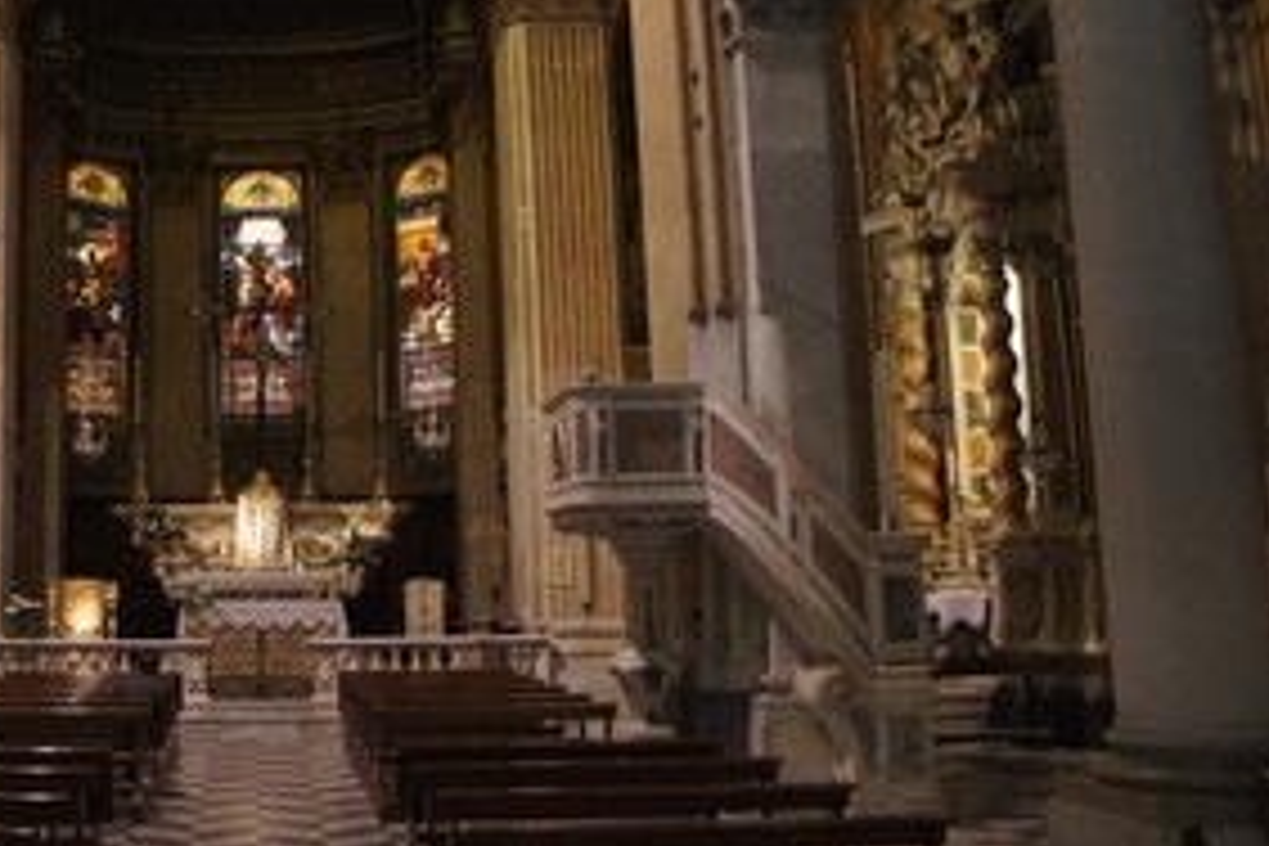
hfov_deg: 42.4
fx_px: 1551
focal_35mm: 44
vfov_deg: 30.4
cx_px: 248
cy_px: 320
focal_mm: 18
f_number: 3.5
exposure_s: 1/30
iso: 4000
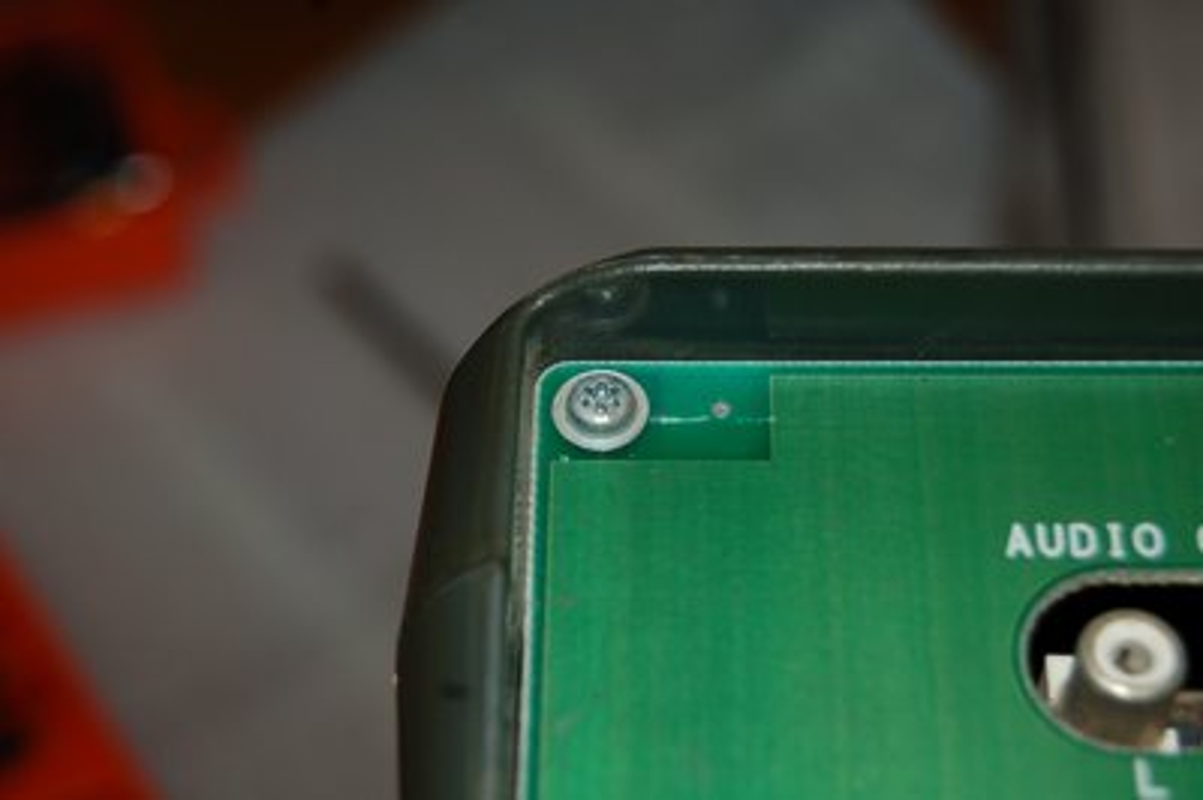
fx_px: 2504
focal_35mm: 75
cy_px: 400
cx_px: 602
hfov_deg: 27.0
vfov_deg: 18.2
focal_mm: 50
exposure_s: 1/125
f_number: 5.6
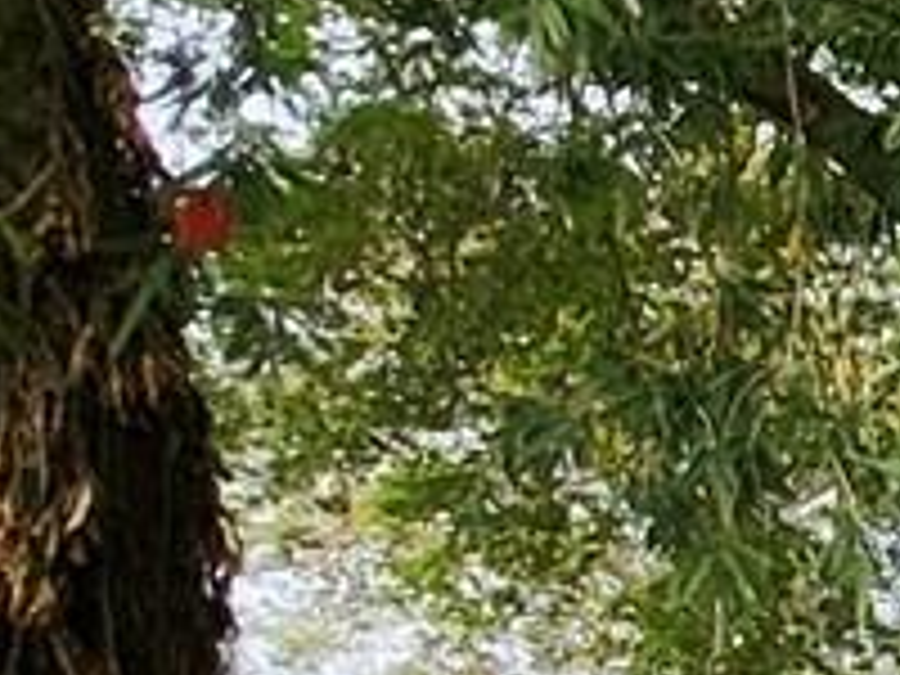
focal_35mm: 104
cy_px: 1116
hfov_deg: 9.5
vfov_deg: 13.2
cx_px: 3164
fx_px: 2704
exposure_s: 1/788
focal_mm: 1.74
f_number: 2.2
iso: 32
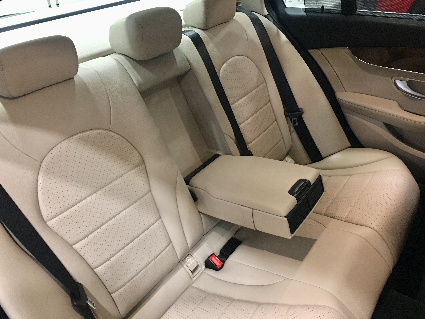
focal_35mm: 29
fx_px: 356
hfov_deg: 61.7
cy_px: 160
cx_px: 212
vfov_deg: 48.2
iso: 125
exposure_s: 1/8
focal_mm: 4.15
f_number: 2.2
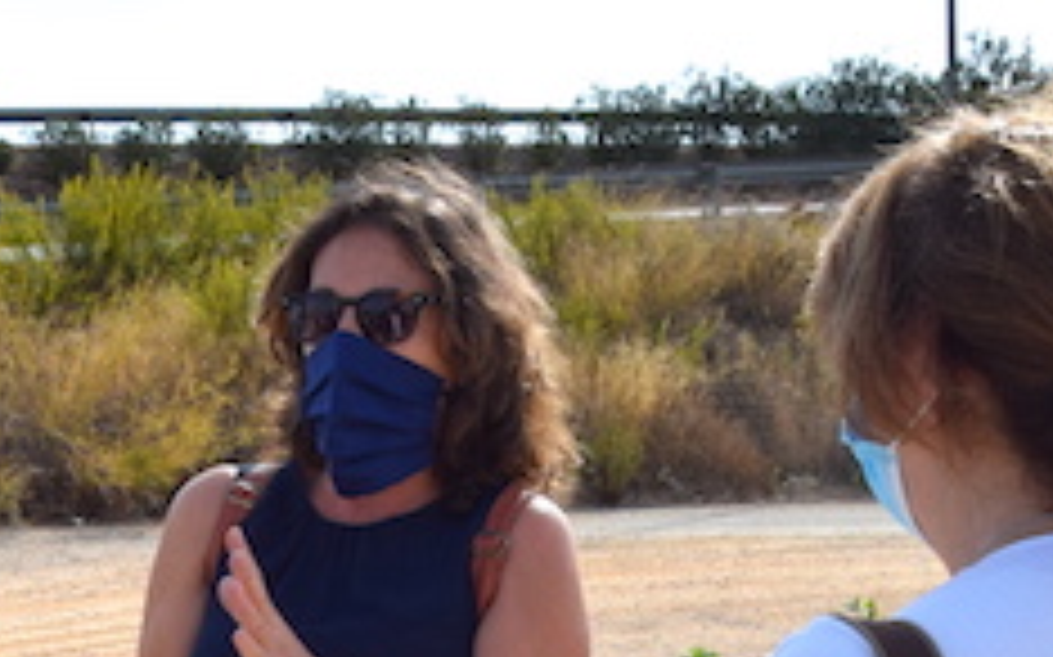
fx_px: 2696
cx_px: 612
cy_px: 907
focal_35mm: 94
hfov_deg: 22.1
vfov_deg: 13.3
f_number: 10
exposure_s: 1/400
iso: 200
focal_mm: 18
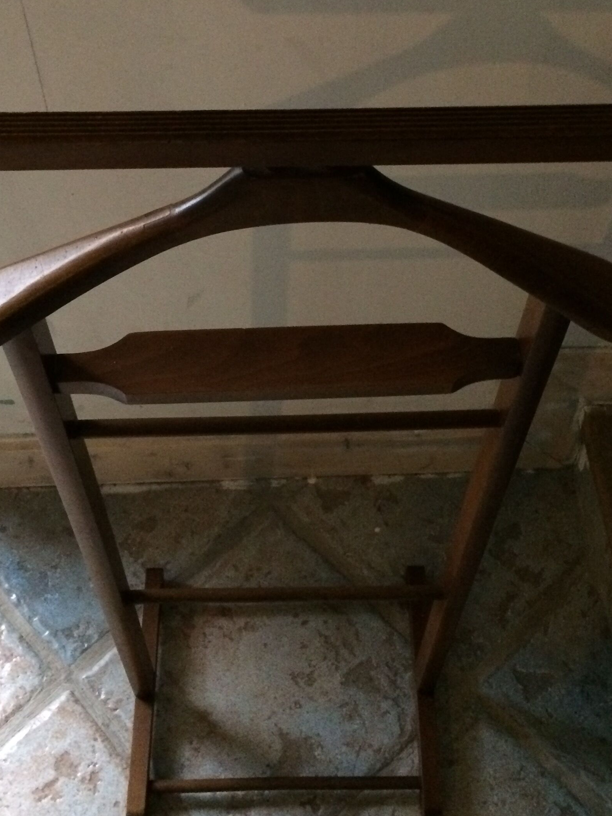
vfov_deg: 41.6
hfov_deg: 32.2
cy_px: 282
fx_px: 1060
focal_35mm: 45
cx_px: 311
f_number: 2.2
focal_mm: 4.15
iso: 500
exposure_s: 1/17
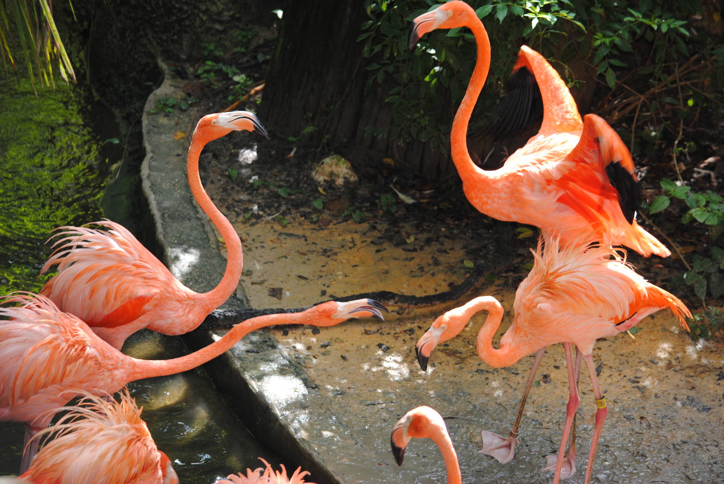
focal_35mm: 138
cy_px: 242
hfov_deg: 14.8
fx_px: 2779
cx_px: 362
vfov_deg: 10.0
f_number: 4.5
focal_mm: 92
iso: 140
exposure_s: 1/125
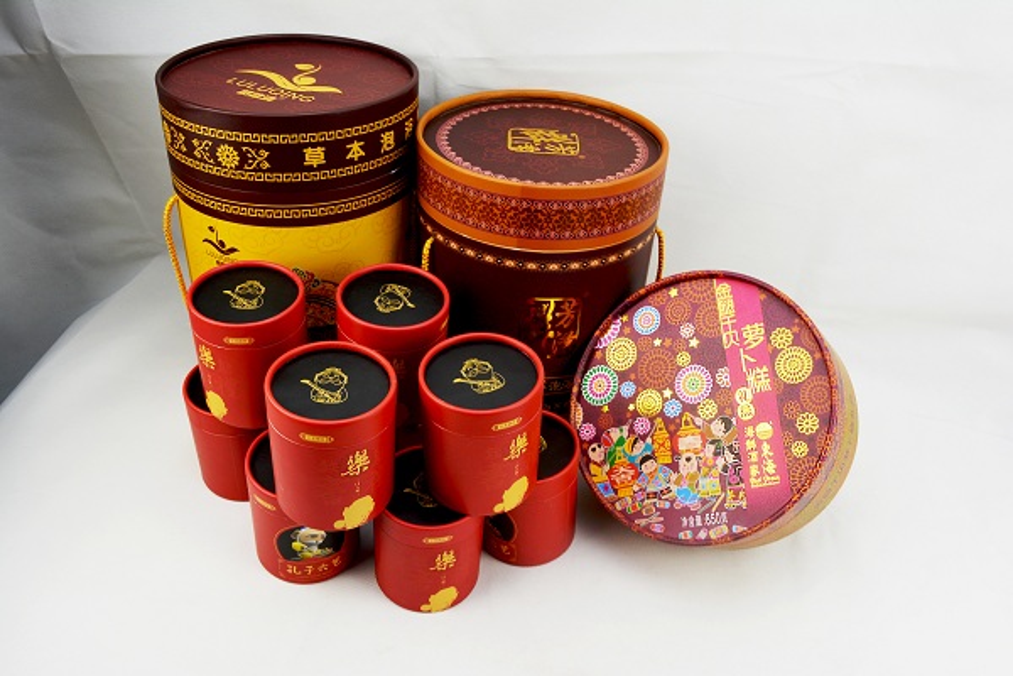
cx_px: 506
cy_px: 338
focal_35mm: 27
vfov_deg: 47.9
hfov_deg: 67.4
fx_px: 760
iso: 100
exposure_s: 1/15
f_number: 9.5
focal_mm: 18
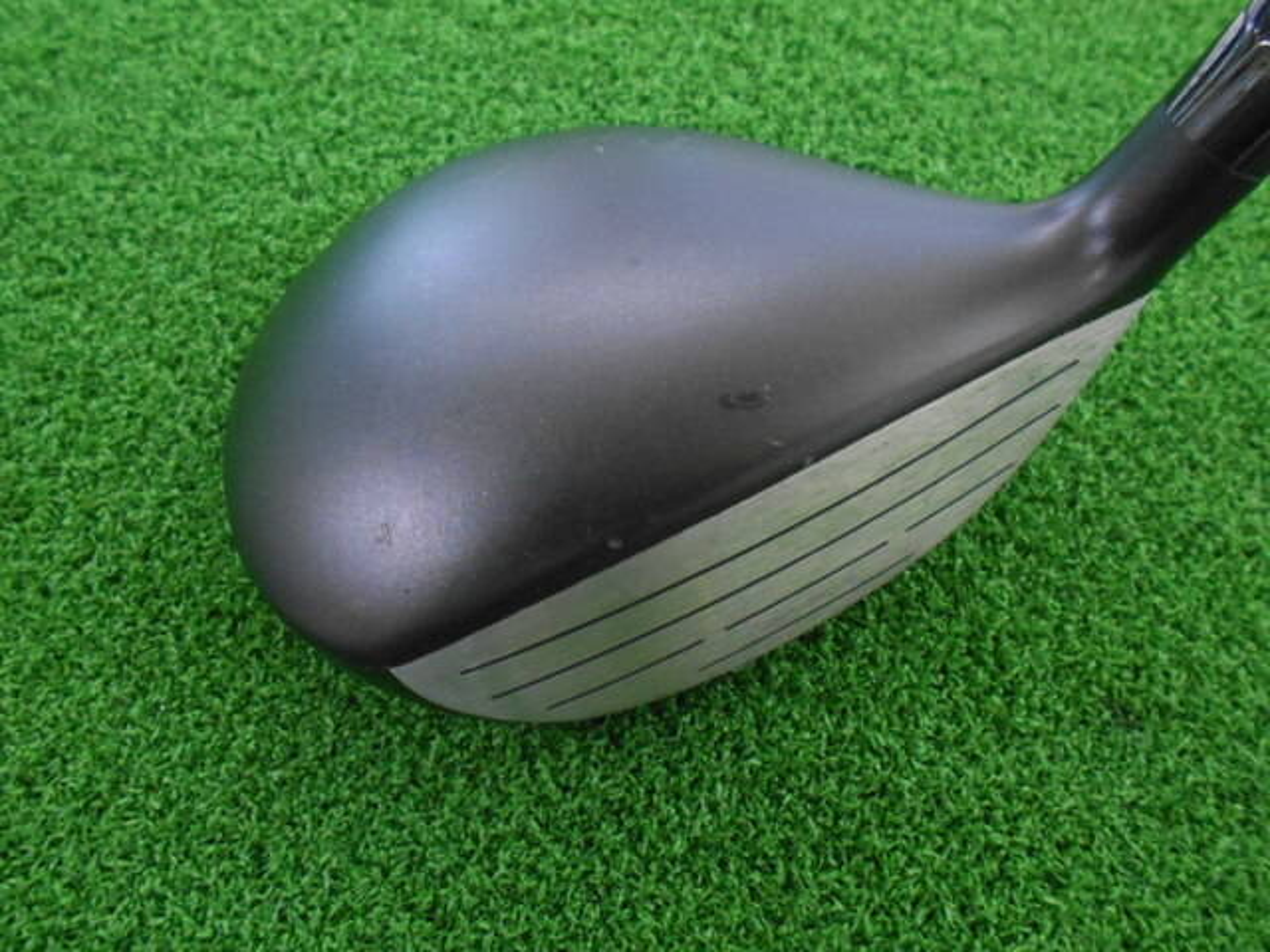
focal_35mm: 26
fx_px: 954
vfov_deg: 53.1
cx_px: 635
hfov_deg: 67.3
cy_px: 476
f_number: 3.2
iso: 800
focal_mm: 4.6
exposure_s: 1/100
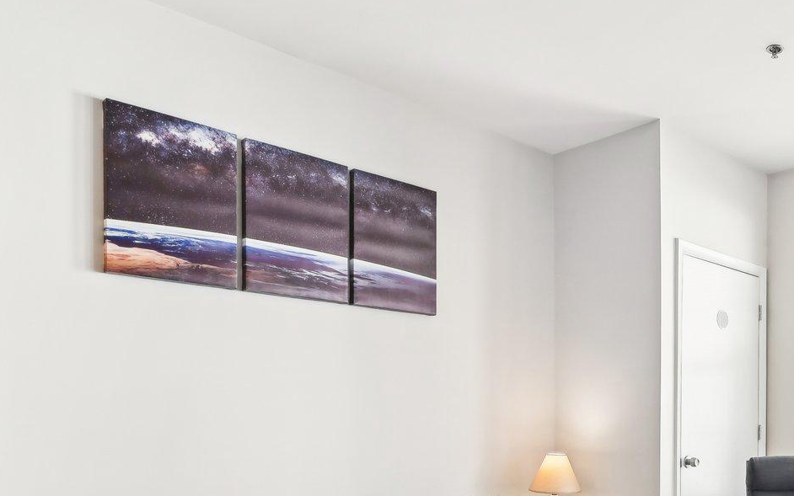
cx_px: 689
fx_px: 671
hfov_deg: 54.6
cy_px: 415
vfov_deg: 38.7
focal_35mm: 31
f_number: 8
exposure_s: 1/50
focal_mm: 14
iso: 100
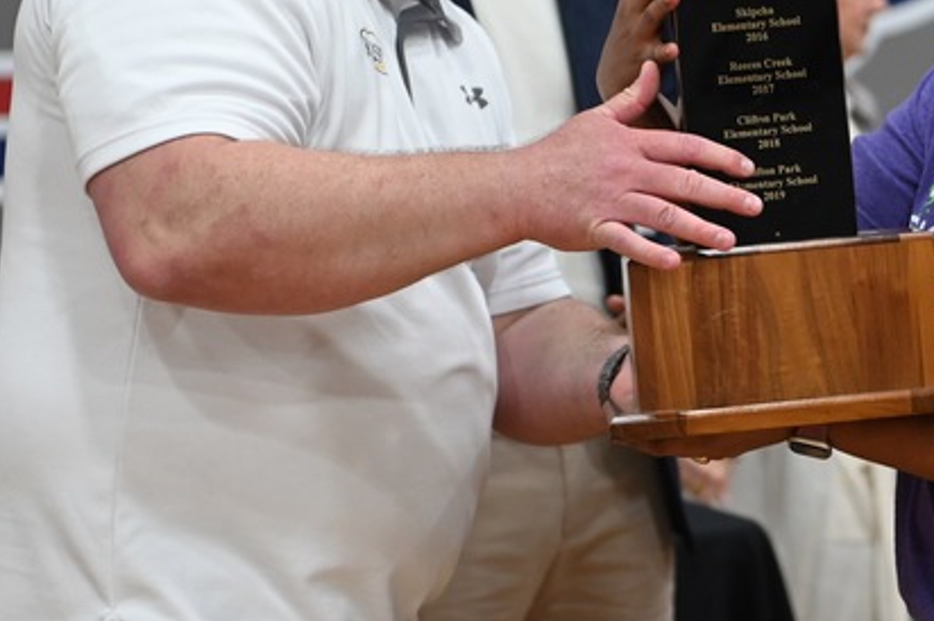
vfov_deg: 7.9
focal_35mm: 174
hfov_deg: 11.7
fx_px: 4511
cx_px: 857
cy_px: 248
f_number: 2.8
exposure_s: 1/320
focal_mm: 70
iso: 2000
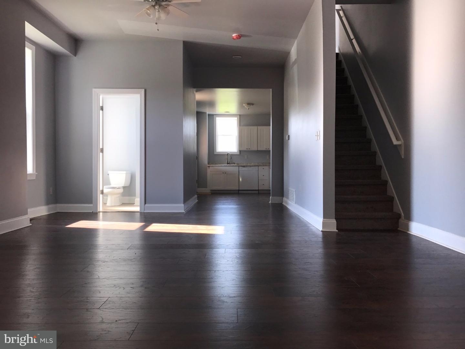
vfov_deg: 49.7
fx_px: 376
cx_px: 232
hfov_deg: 63.4
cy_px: 174
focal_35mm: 28
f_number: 1.8
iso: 20
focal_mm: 3.99
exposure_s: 1/88
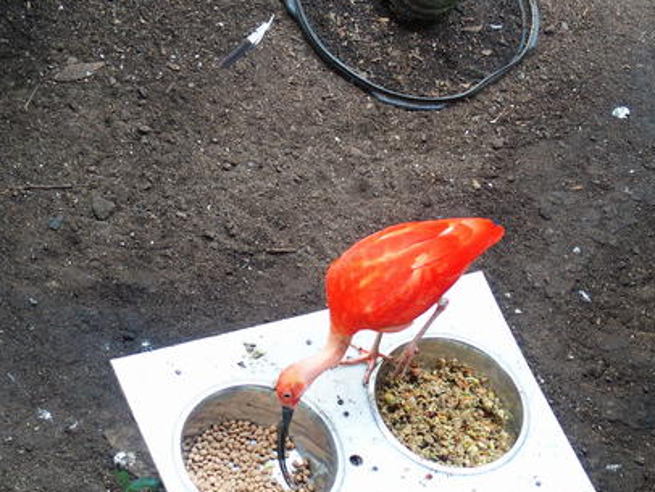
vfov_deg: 12.0
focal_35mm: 124
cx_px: 310
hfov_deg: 15.9
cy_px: 269
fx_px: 2348
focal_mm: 24
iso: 400
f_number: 2.8
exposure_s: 1/100
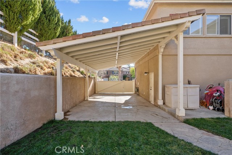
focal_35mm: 16
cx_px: 116
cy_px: 78
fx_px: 103
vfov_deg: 73.8
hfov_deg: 96.7
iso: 250
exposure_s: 1/60
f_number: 9
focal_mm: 16
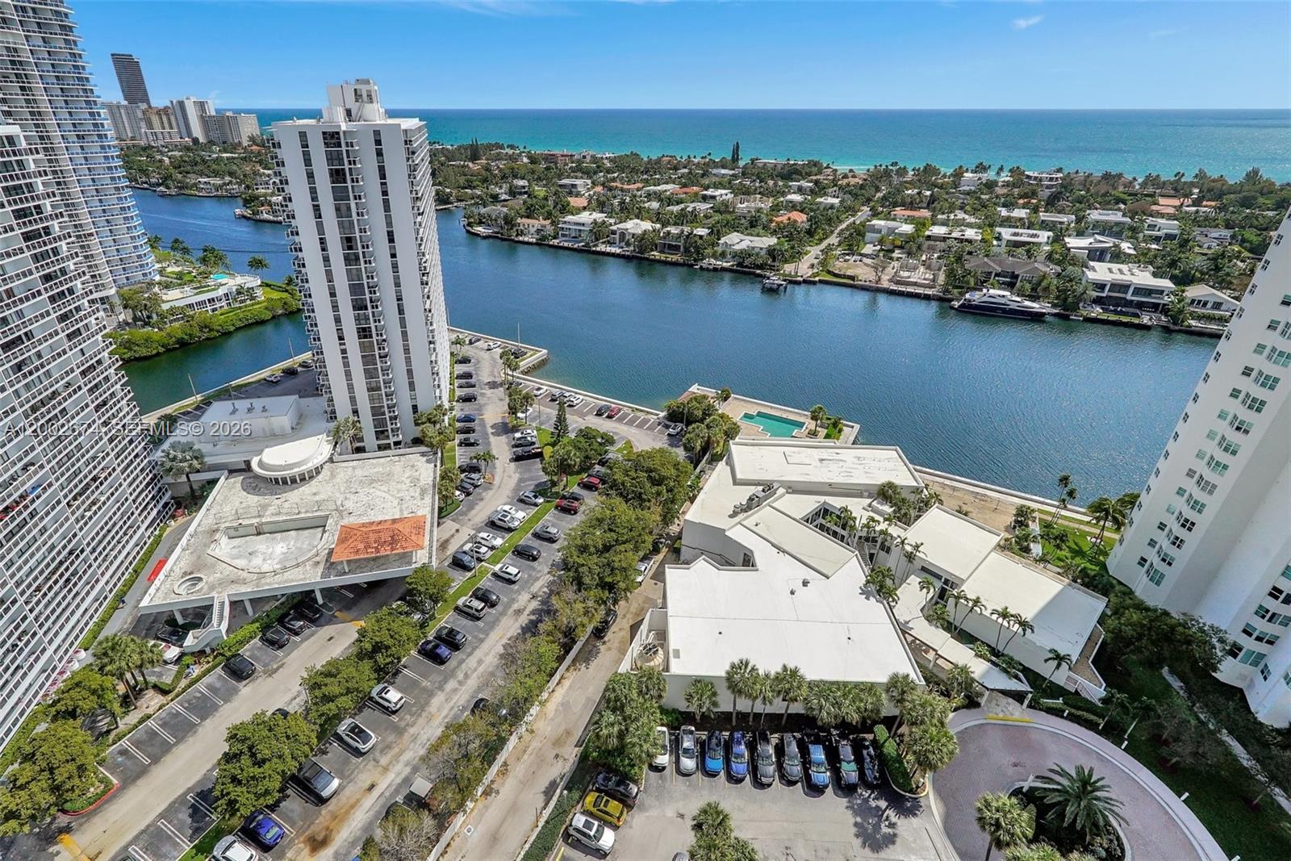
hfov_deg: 96.7
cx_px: 646
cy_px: 430
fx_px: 574
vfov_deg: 73.8
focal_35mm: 16
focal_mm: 16
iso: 640
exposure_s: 1/1250
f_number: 13
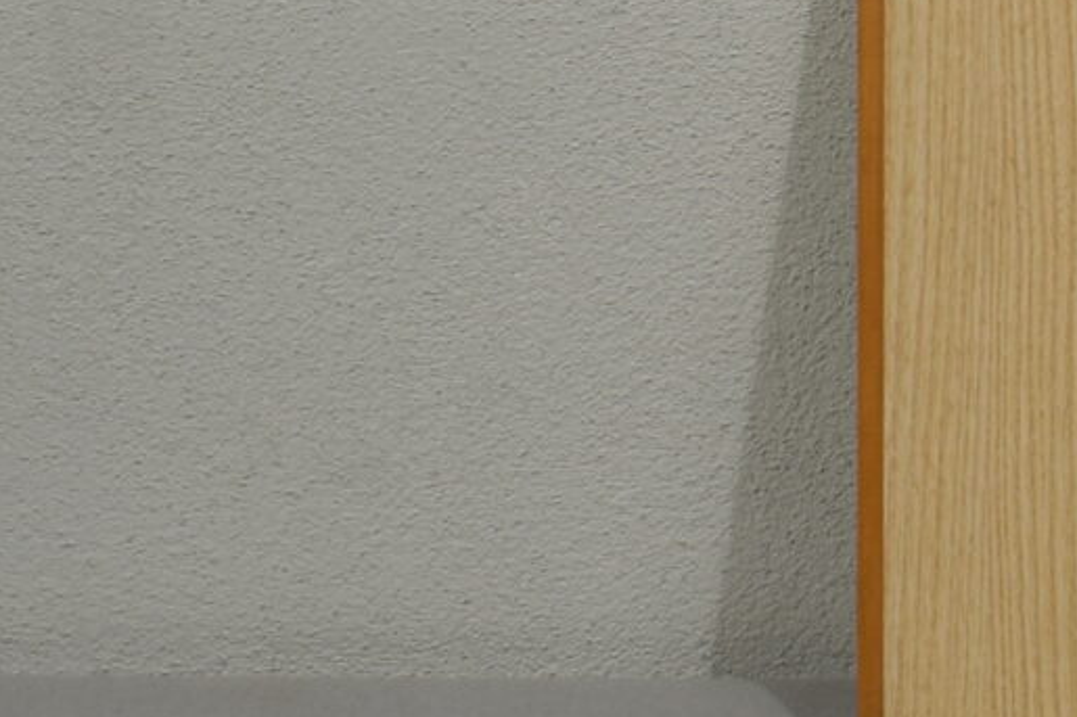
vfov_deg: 8.3
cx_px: 1736
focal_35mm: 164
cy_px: -135
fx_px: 4904
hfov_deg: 11.8
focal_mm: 22
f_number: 5.6
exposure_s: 1/125
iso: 280
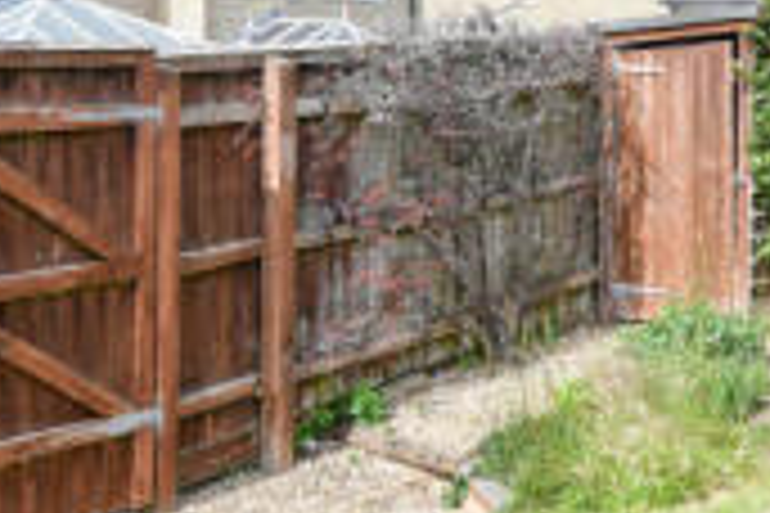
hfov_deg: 29.8
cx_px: 682
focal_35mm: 65
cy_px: 137
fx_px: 1390
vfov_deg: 20.8
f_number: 6.3
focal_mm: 17
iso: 200
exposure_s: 1/400
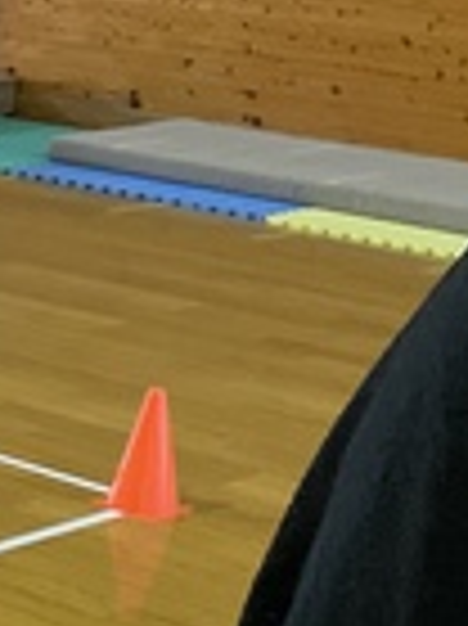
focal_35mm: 125
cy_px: 432
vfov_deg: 15.7
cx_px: -634
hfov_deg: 10.3
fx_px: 2257
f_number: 1.8
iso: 100
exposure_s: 1/60
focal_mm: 3
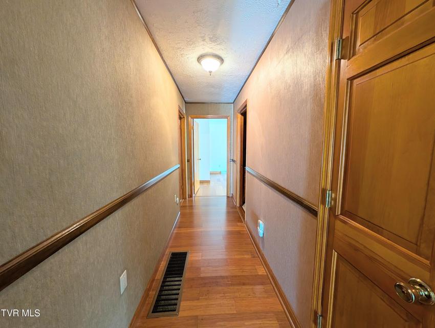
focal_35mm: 12
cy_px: 164
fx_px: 151
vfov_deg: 94.6
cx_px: 218
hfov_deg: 110.5
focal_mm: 2.23
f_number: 1.95
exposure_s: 1/24
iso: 158
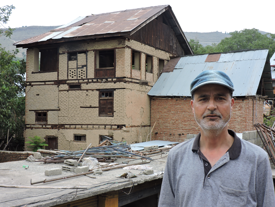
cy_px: 104
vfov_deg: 33.6
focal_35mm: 43
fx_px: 342
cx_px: 138
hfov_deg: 43.9
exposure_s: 1/50
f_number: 3.4
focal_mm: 7.7
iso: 100
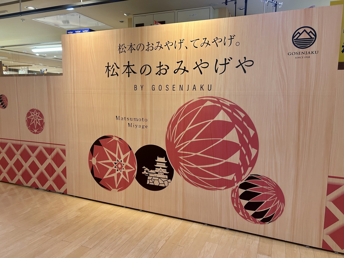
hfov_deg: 67.3
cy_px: 129
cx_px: 172
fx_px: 258
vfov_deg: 53.1
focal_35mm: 26
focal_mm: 5.7
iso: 125
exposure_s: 1/120
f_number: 1.5
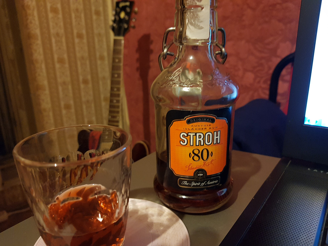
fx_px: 246
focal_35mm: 26
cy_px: 123
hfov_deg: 67.3
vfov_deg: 53.1
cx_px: 164
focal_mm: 4.2
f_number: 1.7
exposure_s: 1/10
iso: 250
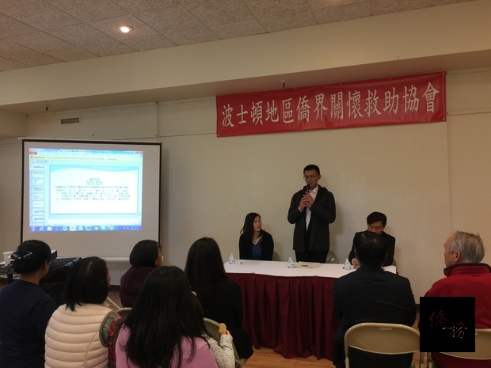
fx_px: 411
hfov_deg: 61.7
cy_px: 184
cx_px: 246
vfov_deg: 48.2
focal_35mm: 29
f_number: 2.2
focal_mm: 4.15
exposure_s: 1/15
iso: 32
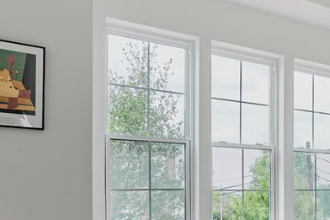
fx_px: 431
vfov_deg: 27.8
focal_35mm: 47
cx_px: 368
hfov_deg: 35.5
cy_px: 187
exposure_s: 1/13
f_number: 9
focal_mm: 18
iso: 160
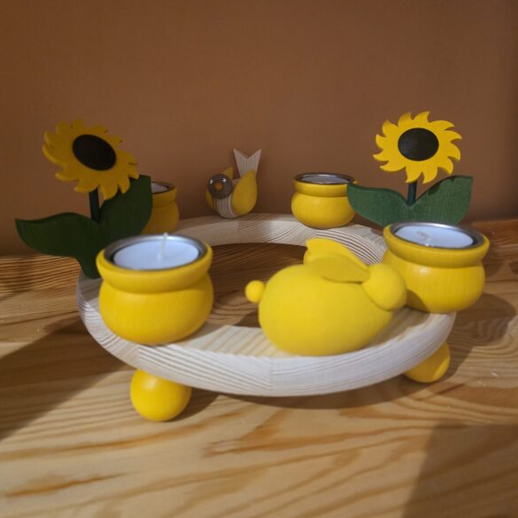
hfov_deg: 57.3
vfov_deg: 56.6
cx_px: 251
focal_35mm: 28
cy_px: 192
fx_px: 474
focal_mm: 6.3
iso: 1000
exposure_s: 1/60
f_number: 1.7
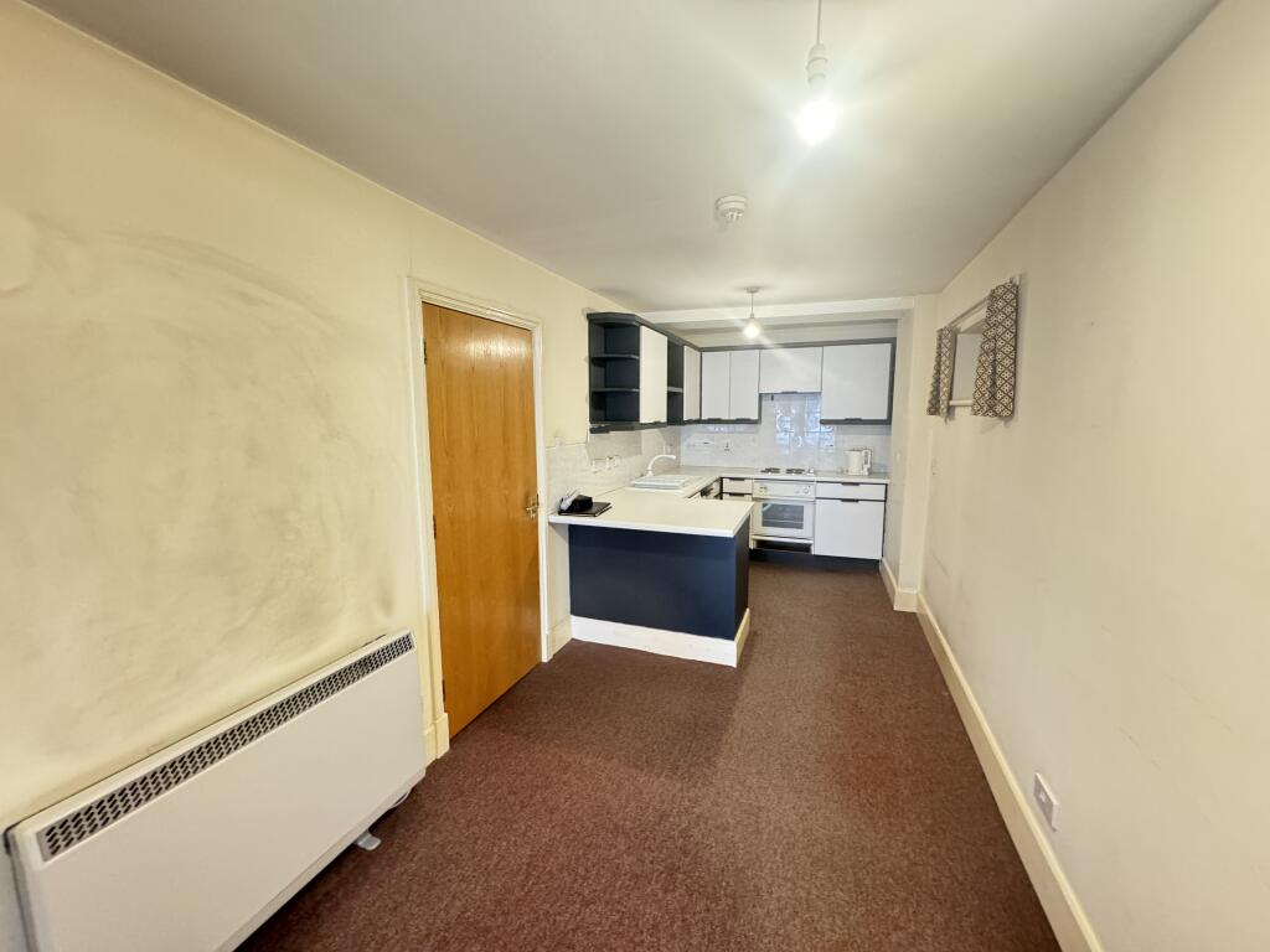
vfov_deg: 85.7
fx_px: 514
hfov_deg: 102.1
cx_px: 635
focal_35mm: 14
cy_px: 476
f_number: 2.2
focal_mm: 2.22
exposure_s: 1/50
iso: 1000
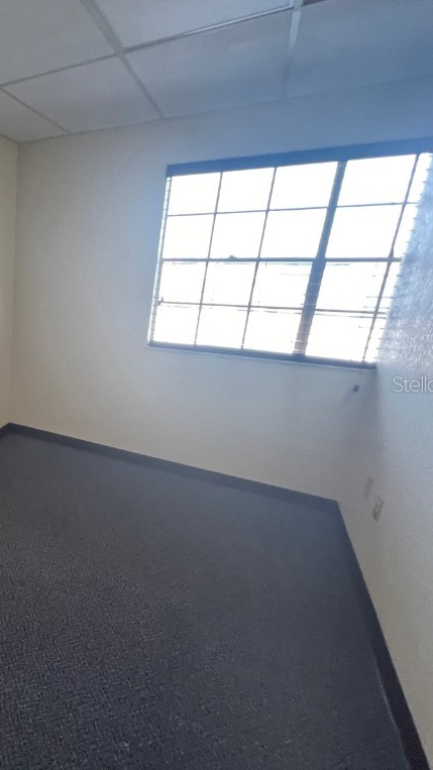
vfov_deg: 89.6
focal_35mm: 19
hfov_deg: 45.7
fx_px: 388
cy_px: 383
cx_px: -29
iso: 160
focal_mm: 1.57
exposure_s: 1/120
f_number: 1.8
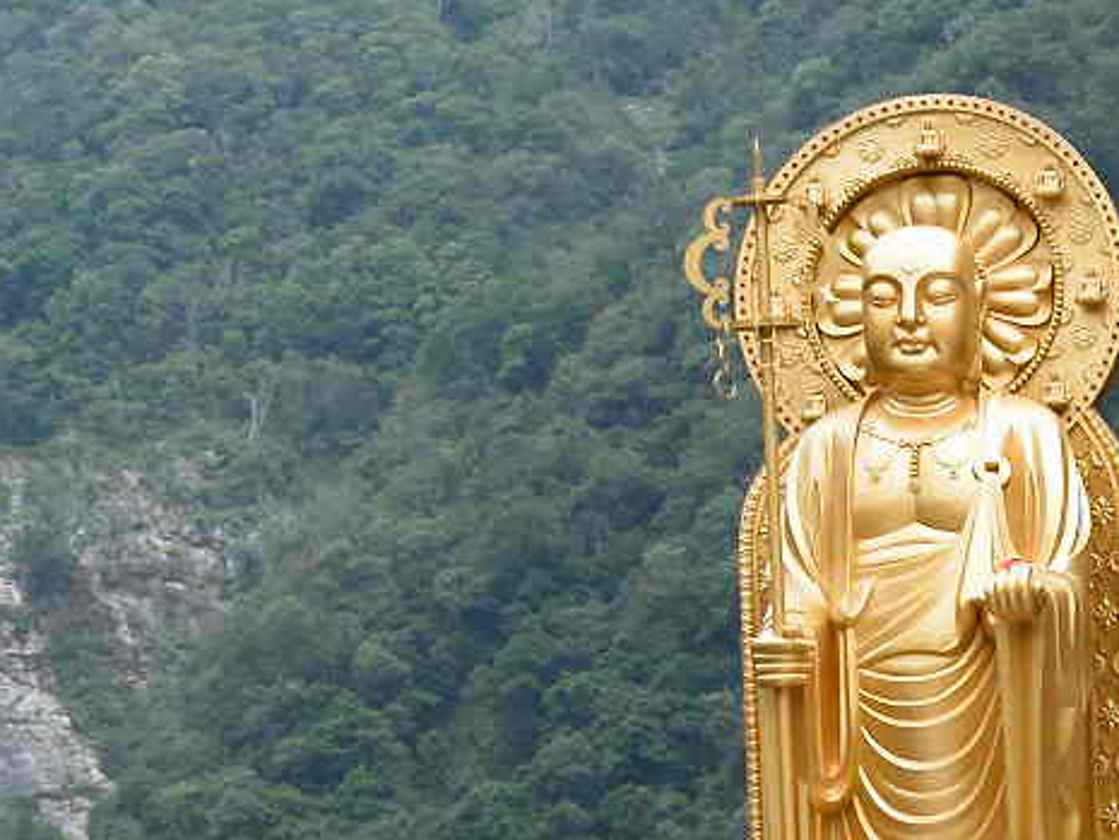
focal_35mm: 220
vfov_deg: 6.7
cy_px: 785
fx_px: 7114
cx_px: 917
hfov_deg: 9.0
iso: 100
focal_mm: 25.4
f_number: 4.6
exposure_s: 1/221
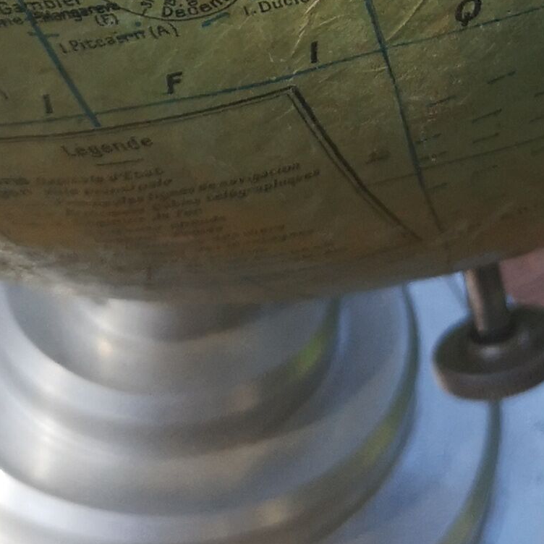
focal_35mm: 126
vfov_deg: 12.5
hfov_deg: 13.8
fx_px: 2240
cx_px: 391
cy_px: -472
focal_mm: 3.95
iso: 50
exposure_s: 1/600
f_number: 1.8
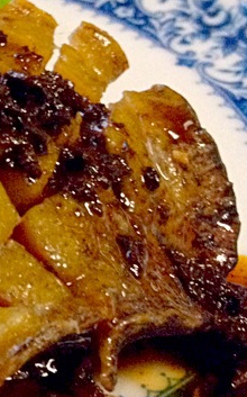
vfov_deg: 20.6
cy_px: 161
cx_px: -240
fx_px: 1090
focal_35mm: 101
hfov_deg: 11.7
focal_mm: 4.28
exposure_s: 1/20
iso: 320
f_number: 2.4
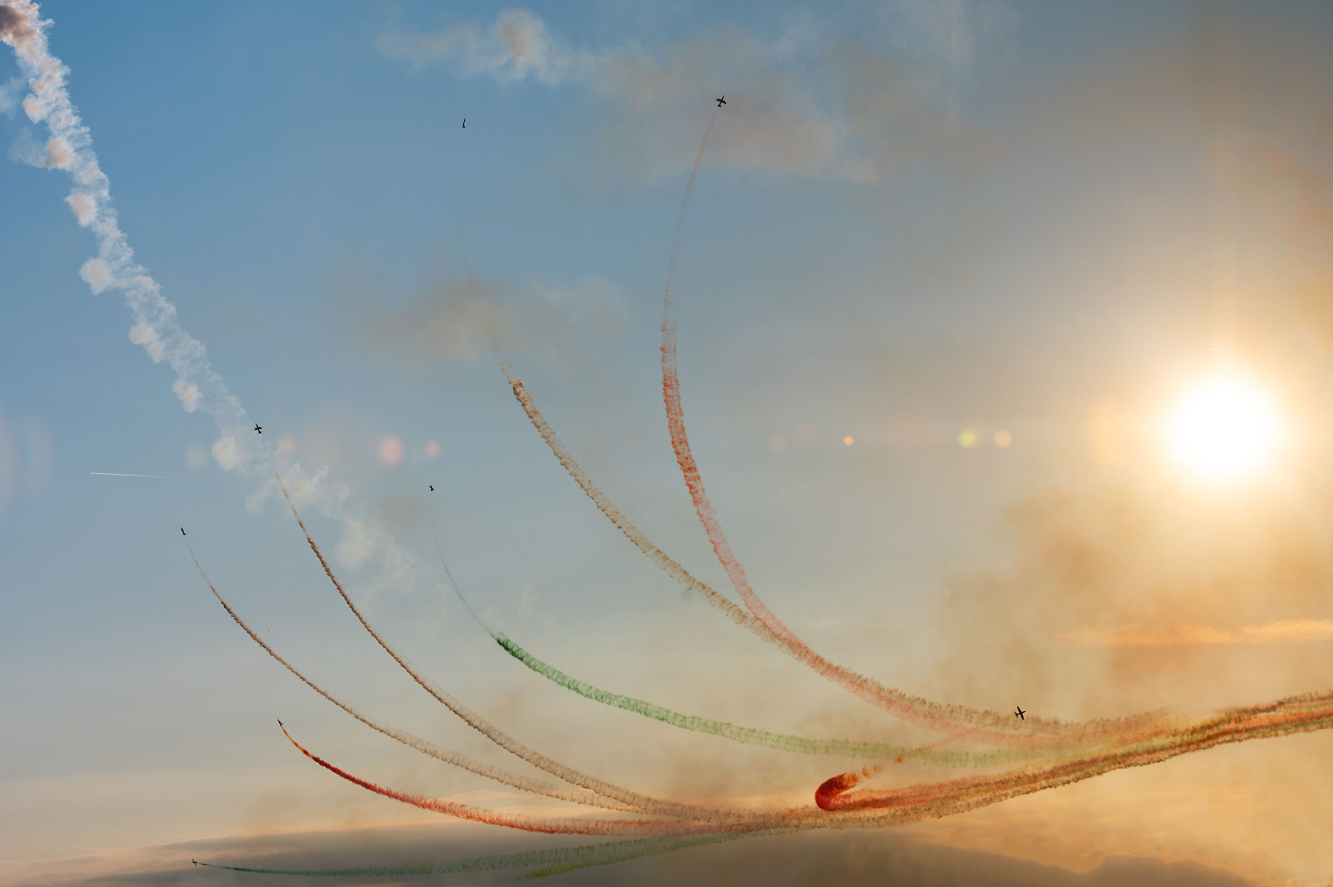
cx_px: 666
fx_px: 2960
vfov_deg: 17.0
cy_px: 444
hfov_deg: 25.4
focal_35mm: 80
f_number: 8
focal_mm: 80
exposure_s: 1/1600
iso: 100
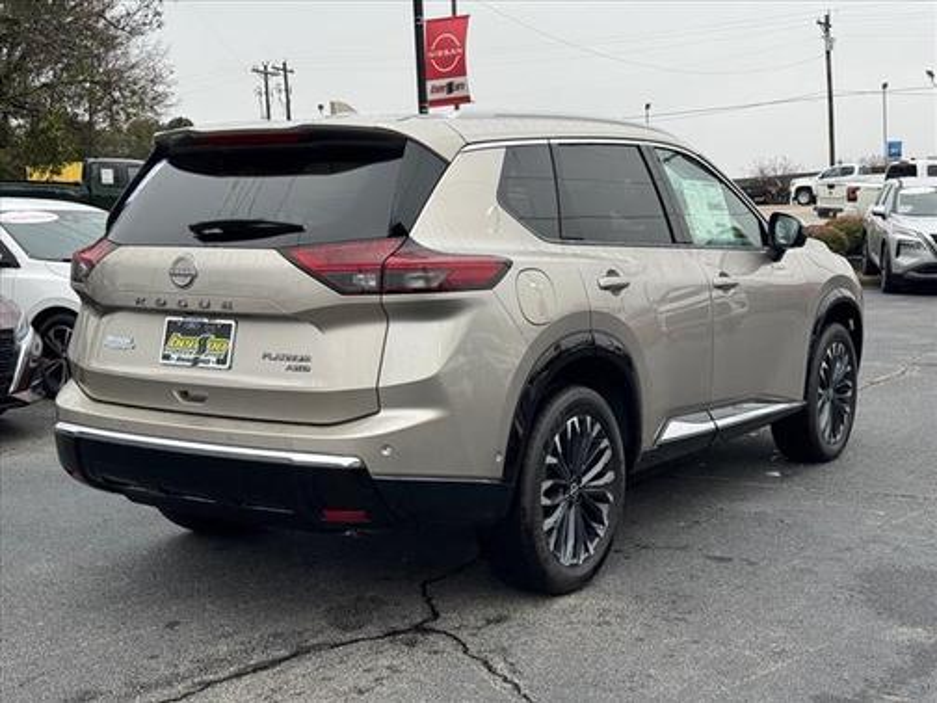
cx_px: 468
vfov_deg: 30.3
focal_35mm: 48
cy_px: 352
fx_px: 1299
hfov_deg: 39.7
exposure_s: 1/747
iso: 64
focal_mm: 6.76
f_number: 1.78
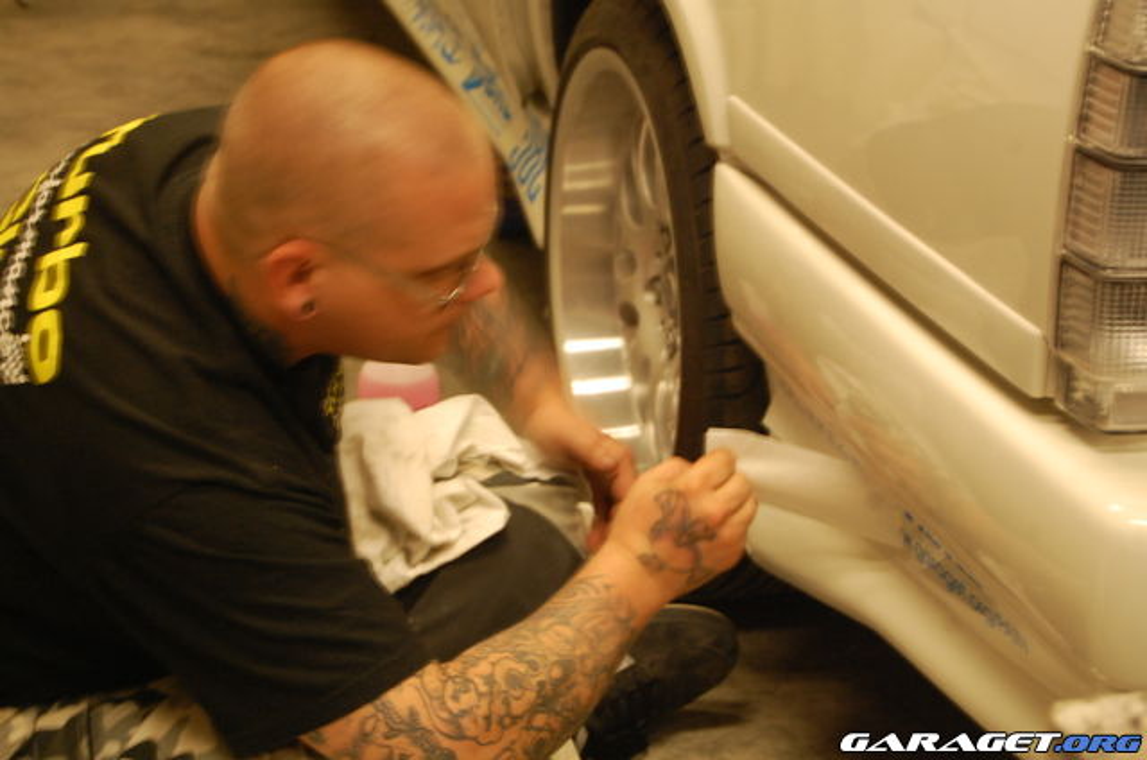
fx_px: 2623
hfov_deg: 24.7
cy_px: 380
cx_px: 574
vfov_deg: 16.5
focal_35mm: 82
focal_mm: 55
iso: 1000
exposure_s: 1/8
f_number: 5.6
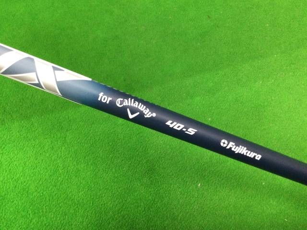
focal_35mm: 31
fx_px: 275
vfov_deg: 45.4
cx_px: 154
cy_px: 115
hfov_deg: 58.4
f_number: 2.4
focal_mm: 3.3
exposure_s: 1/30
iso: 200
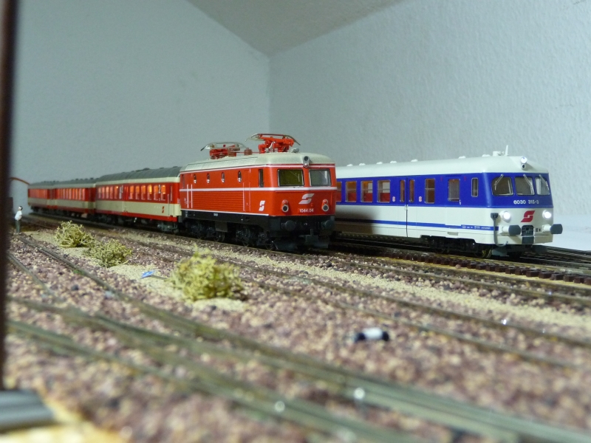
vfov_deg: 26.6
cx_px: 296
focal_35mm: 55
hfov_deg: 34.9
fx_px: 939
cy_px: 222
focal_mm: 8.5
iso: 400
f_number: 4.2
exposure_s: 1/13
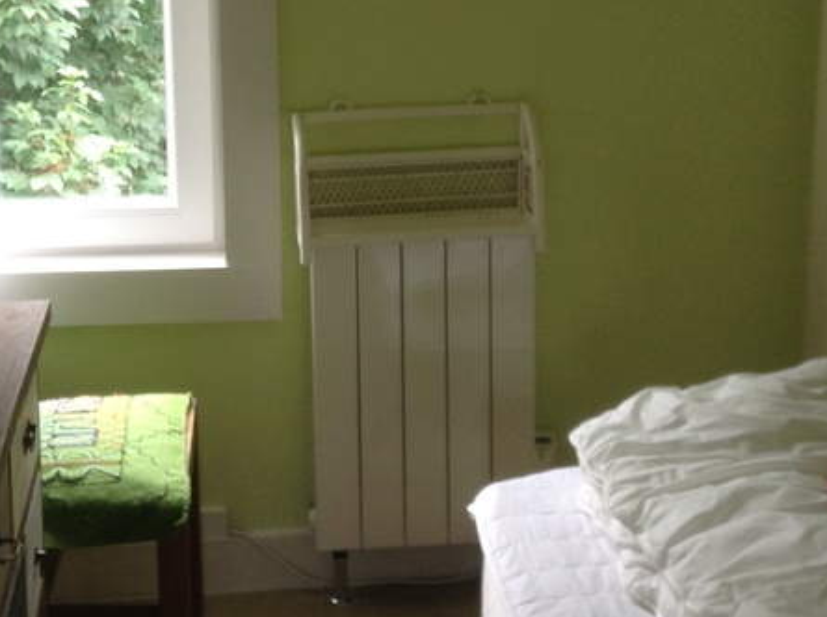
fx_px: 1812
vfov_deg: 19.2
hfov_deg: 25.7
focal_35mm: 76
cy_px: 187
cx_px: 401
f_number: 2.4
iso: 40
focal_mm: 3.3
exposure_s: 1/24
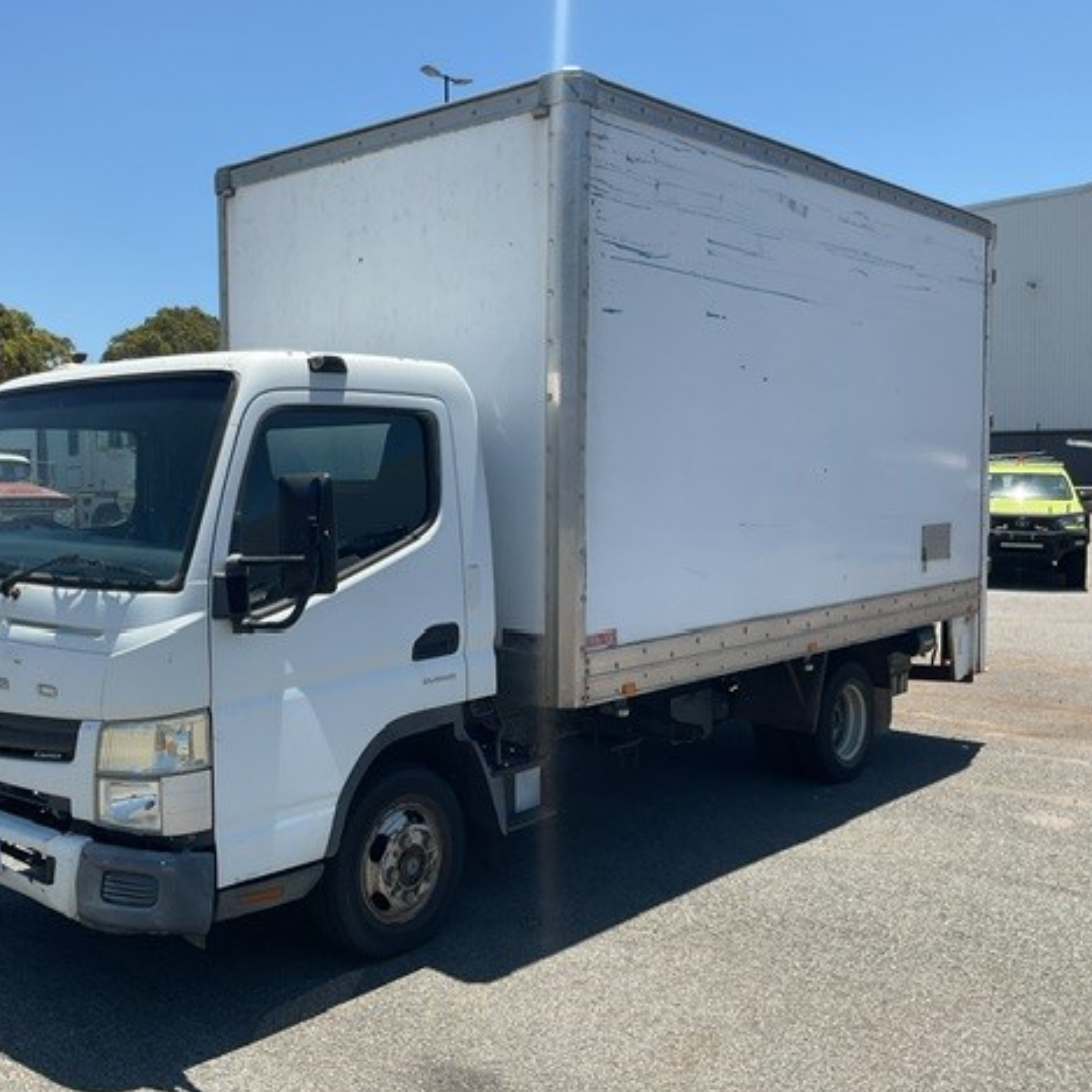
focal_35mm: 35
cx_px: 419
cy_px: 538
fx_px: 1249
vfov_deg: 47.2
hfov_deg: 46.9
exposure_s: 1/1786
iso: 16
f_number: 1.8
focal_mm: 3
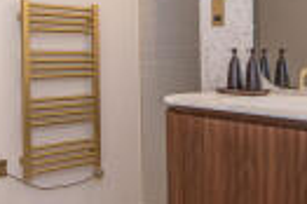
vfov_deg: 26.1
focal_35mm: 51
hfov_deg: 38.4
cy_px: 55
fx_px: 434
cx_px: 209
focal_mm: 14
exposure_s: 1/60
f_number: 6.3
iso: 500
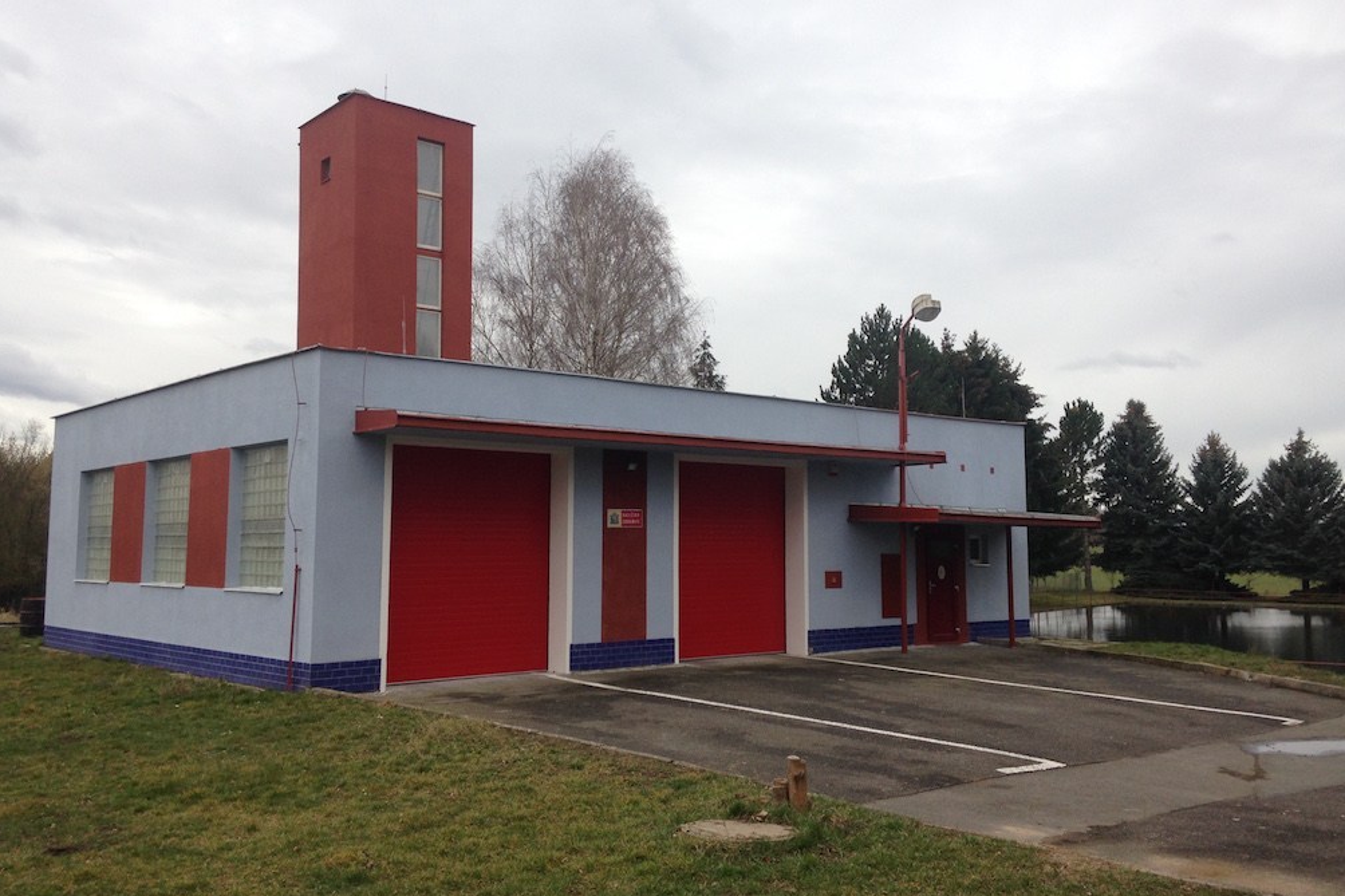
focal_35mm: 35
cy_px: 429
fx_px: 1307
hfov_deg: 54.4
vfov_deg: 37.8
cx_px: 663
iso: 50
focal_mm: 4.12
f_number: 2.4
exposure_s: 1/202
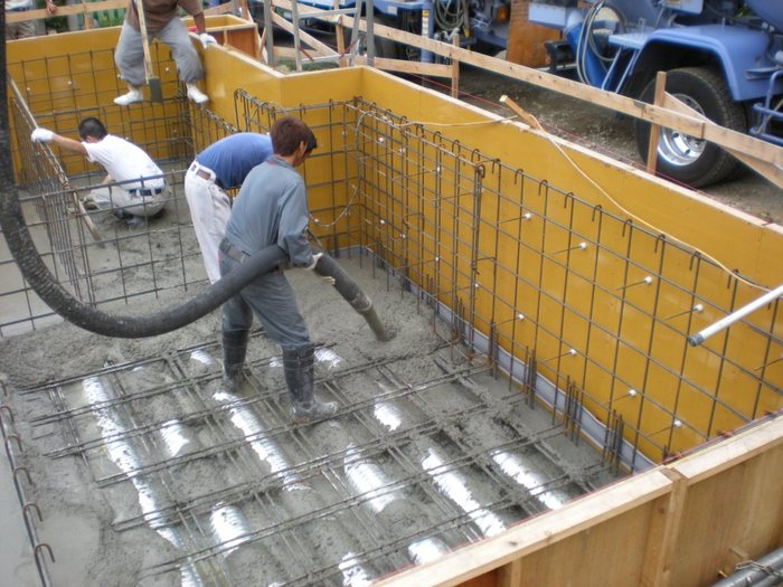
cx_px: 392
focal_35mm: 38
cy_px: 294
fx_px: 860
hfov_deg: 49.0
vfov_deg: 37.7
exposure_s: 1/59.7
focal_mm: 6.3
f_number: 3.1
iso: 111
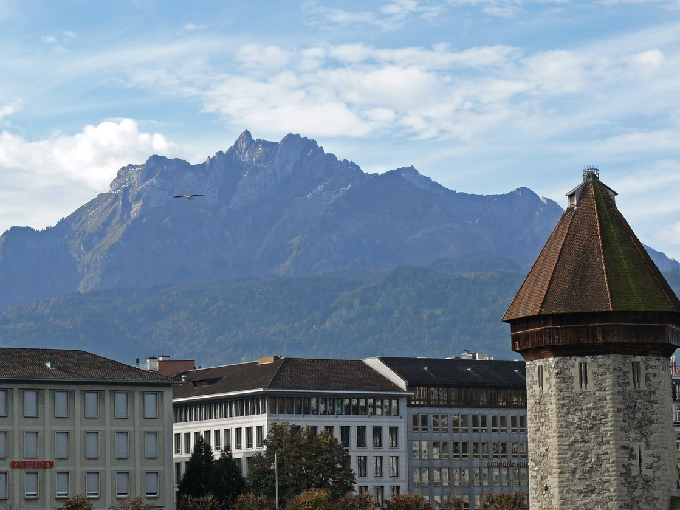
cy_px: 280
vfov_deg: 13.2
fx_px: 2200
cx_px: 274
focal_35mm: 112
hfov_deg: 17.6
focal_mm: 18.3
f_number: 5.6
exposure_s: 1/250
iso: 100
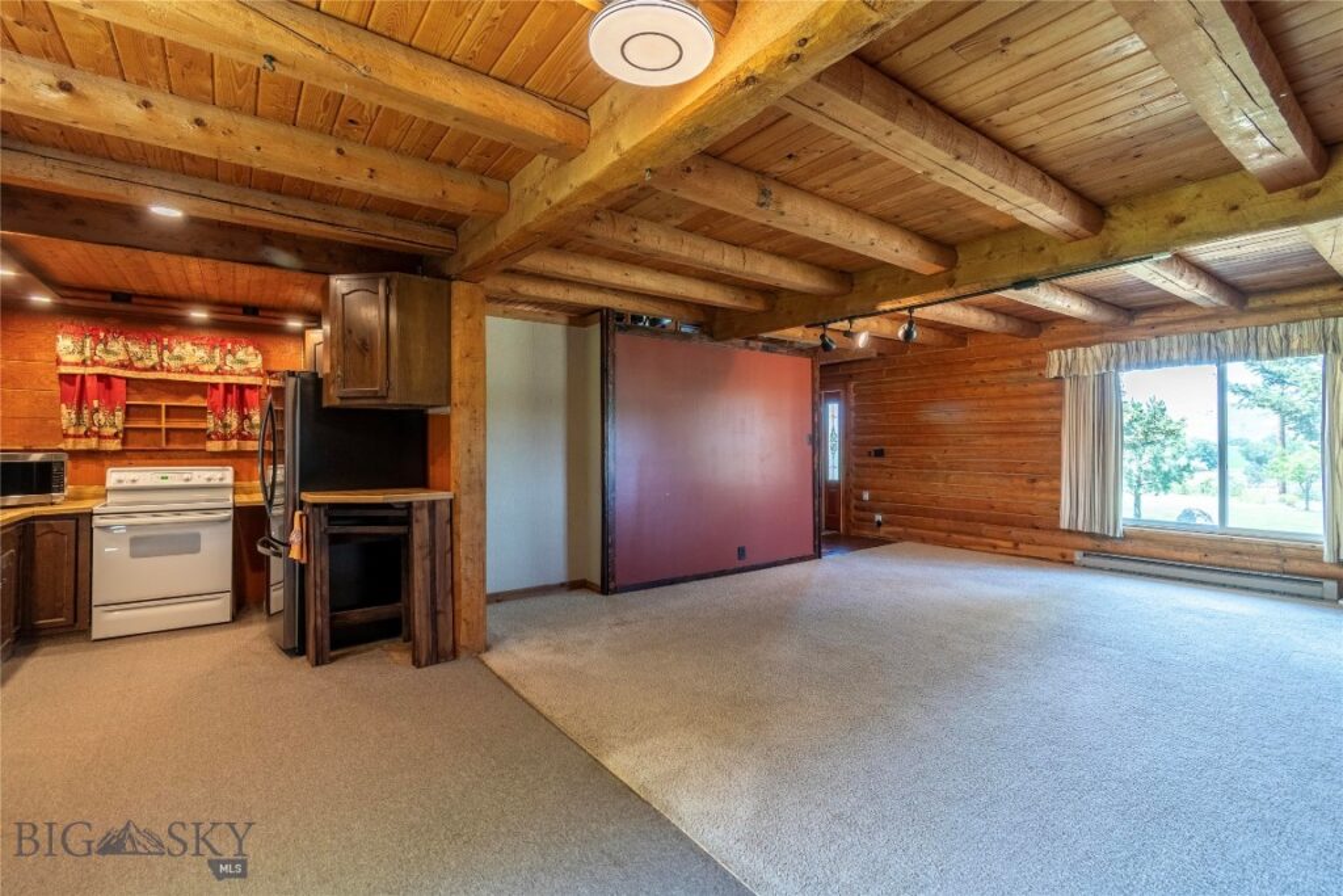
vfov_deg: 77.3
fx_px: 560
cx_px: 672
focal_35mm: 15
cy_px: 448
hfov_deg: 100.4
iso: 400
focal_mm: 10
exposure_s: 1/50
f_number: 8
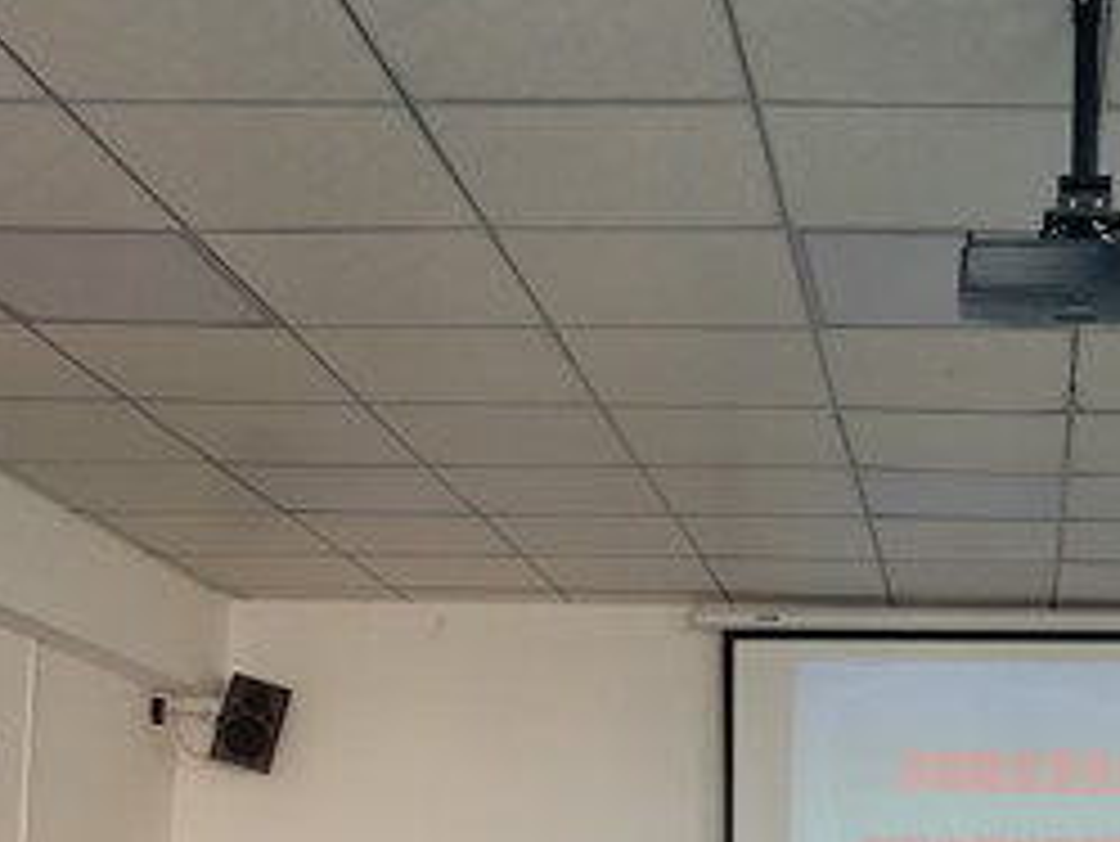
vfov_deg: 21.9
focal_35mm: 65
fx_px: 2104
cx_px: 1044
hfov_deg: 28.5
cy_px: 824
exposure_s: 1/50
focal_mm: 3.83
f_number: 1.8
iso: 125
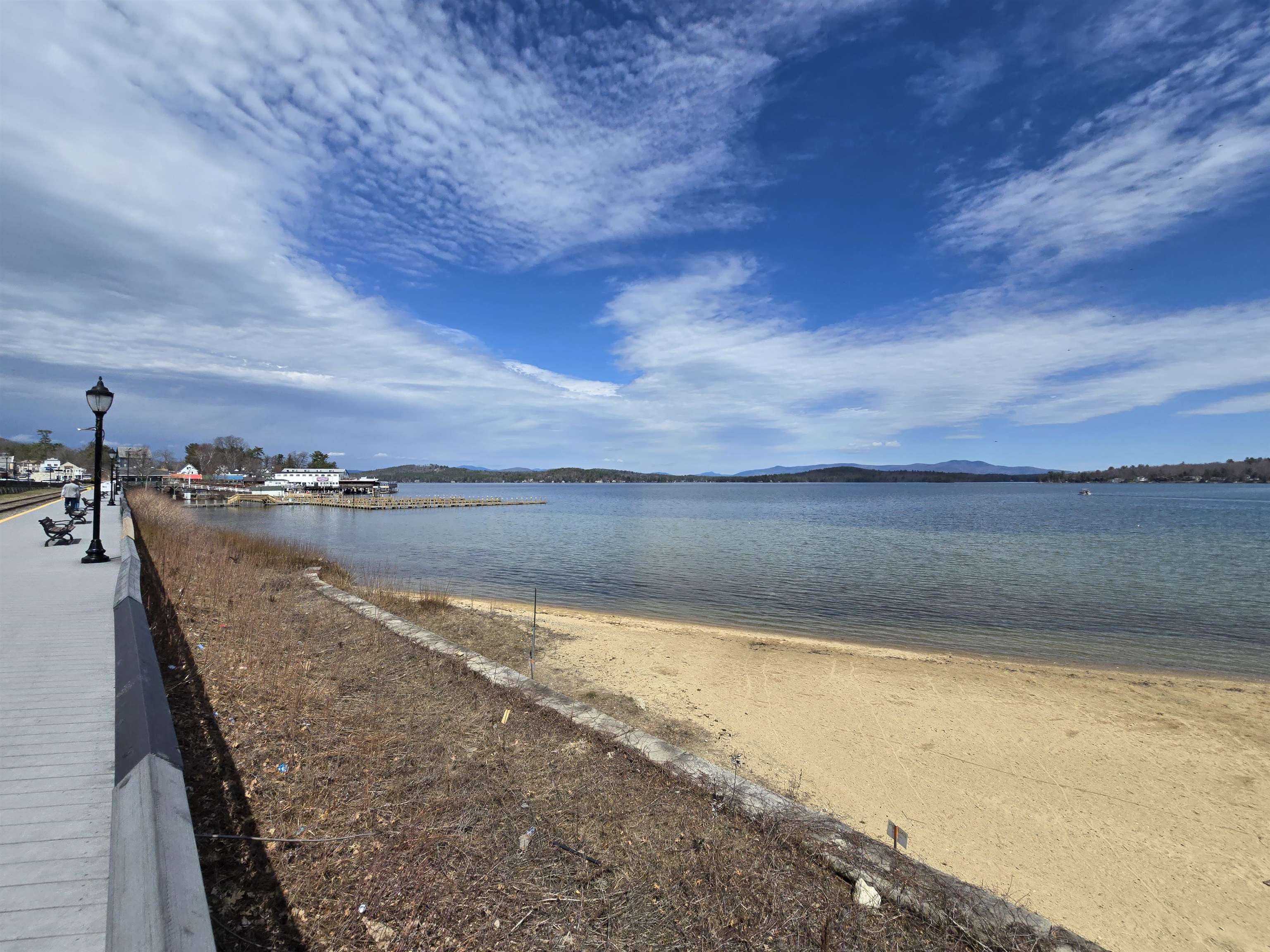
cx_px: 635
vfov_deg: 89.9
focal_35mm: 13
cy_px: 476
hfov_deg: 106.2
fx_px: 477
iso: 50
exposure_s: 1/3935
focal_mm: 2.2
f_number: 2.2
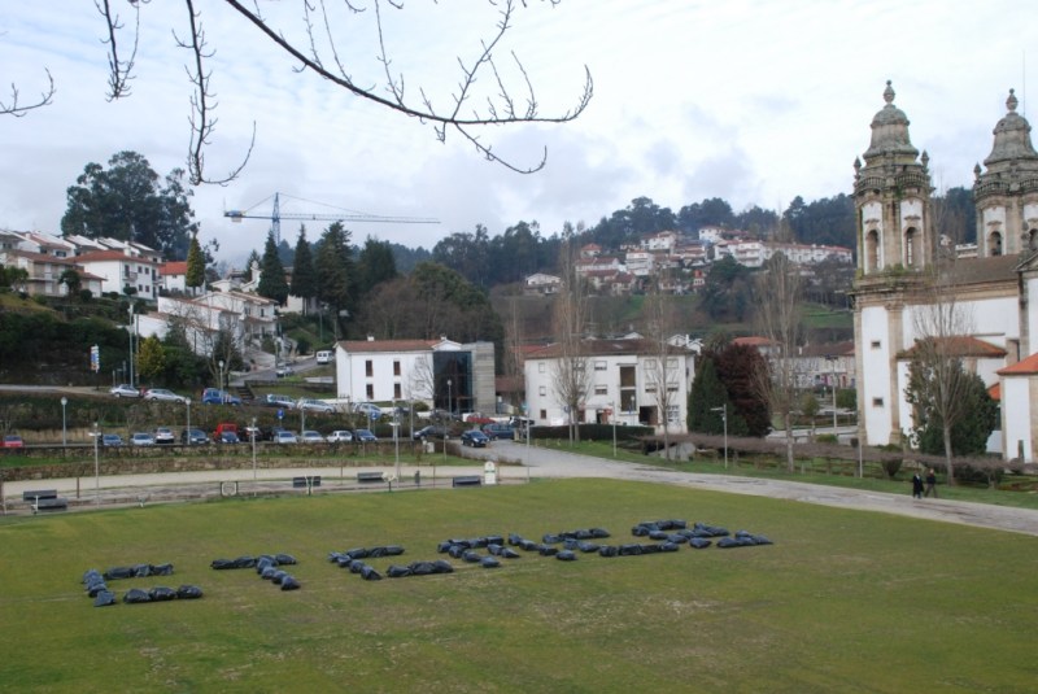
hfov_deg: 46.4
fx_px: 1212
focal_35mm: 42
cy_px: 347
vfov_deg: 32.0
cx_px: 519
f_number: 10
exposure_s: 1/400
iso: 640
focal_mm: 28
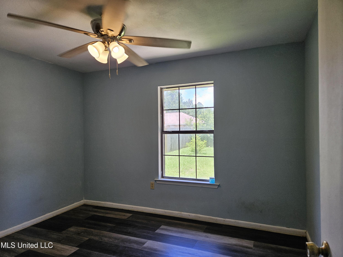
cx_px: 172
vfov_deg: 58.9
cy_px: 128
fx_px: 228
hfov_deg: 73.9
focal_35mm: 23
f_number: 1.8
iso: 50
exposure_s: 1/120
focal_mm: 5.4
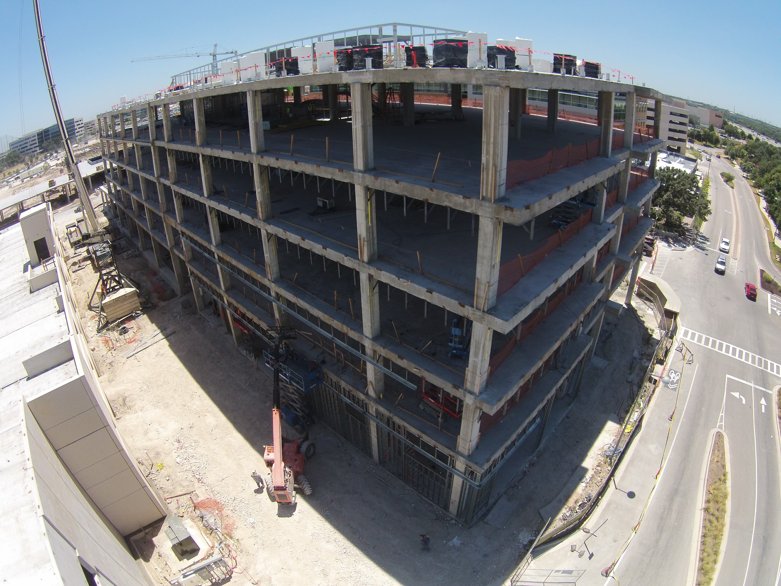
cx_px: 390
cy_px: 293
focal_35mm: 28
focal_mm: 5
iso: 100
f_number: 2.8
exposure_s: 1/2173
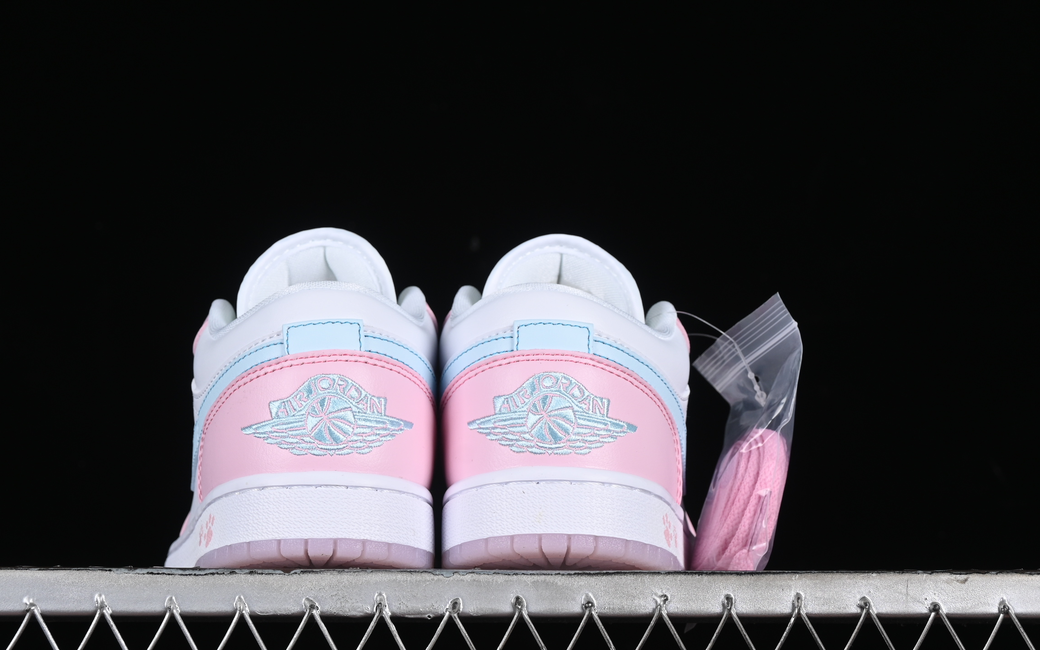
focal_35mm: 93
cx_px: 456
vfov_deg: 14.1
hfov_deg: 22.3
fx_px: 2636
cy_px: 305
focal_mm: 50
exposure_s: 1/80
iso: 160
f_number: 8
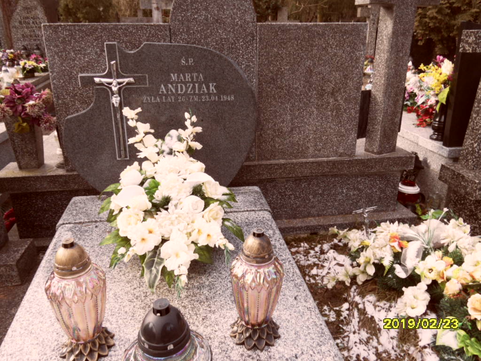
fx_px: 389
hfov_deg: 63.4
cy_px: 180
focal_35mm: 28
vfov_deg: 49.7
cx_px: 240
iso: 80
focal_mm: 4.6
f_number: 3.4
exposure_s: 1/125
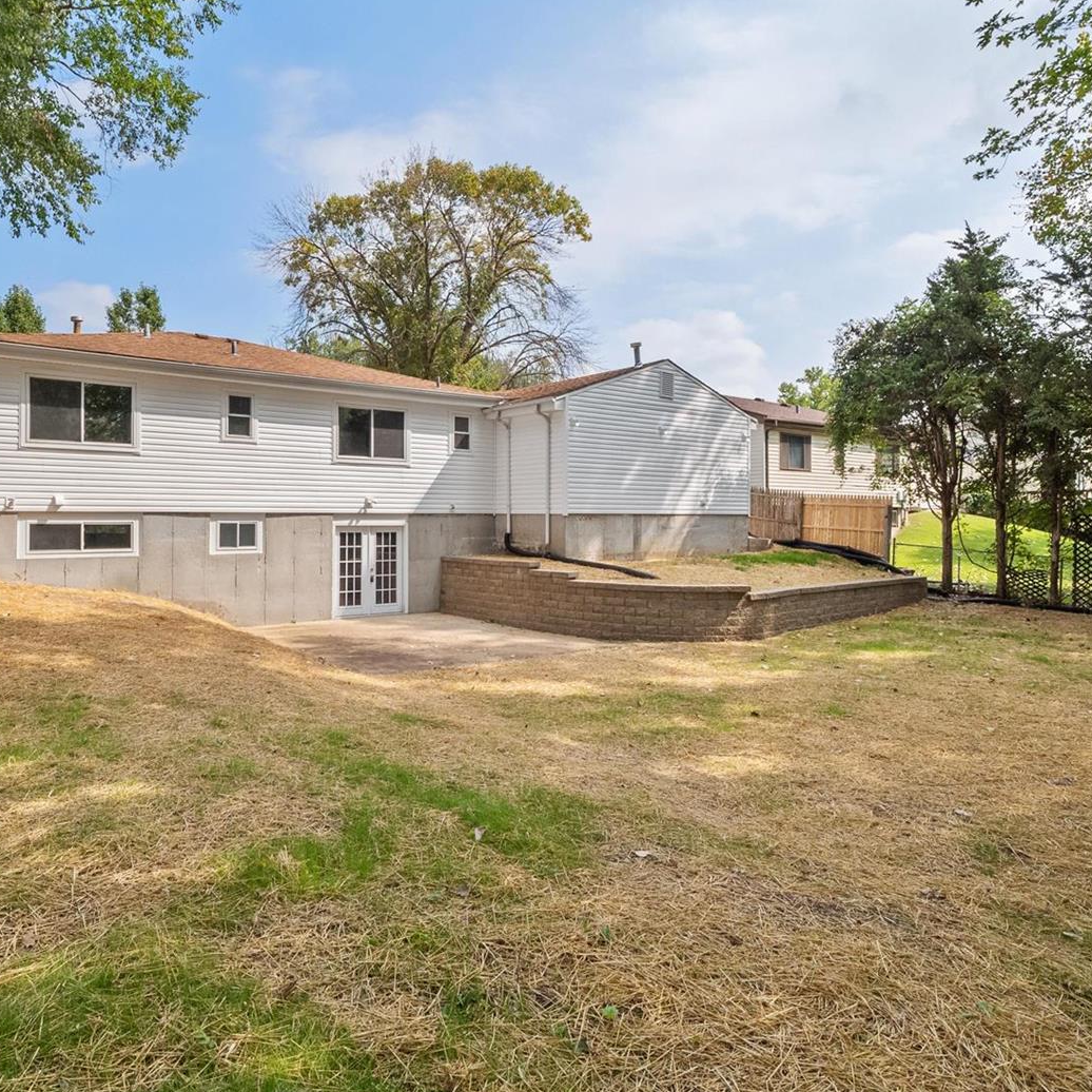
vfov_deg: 72.1
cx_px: 457
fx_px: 749
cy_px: 534
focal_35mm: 21
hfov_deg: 71.6
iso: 400
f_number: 8
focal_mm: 8
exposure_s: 1/320
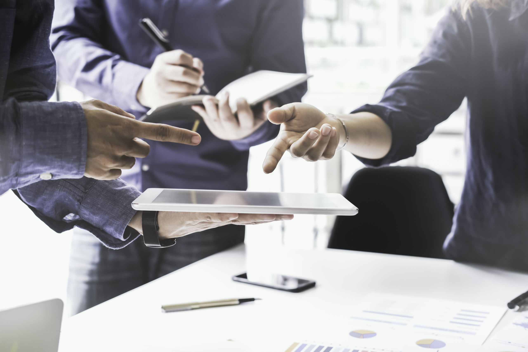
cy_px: 176
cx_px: 264
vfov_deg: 25.5
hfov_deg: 37.5
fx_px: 777
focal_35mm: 53
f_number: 2.8
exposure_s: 1/100
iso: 160
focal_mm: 35
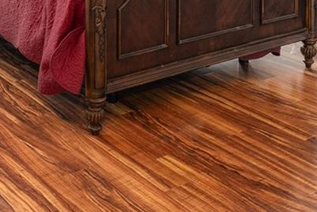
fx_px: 599
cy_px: -145
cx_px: 37
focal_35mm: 68
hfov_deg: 28.6
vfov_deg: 17.2
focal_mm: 17
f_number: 8
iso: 320
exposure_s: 1/8
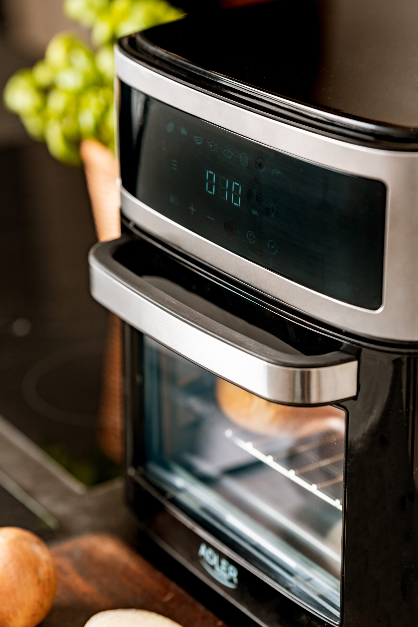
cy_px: 314
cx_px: 209
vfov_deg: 23.9
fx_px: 1480
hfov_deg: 16.1
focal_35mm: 85
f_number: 3.2
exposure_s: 1/125
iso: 200
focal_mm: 85
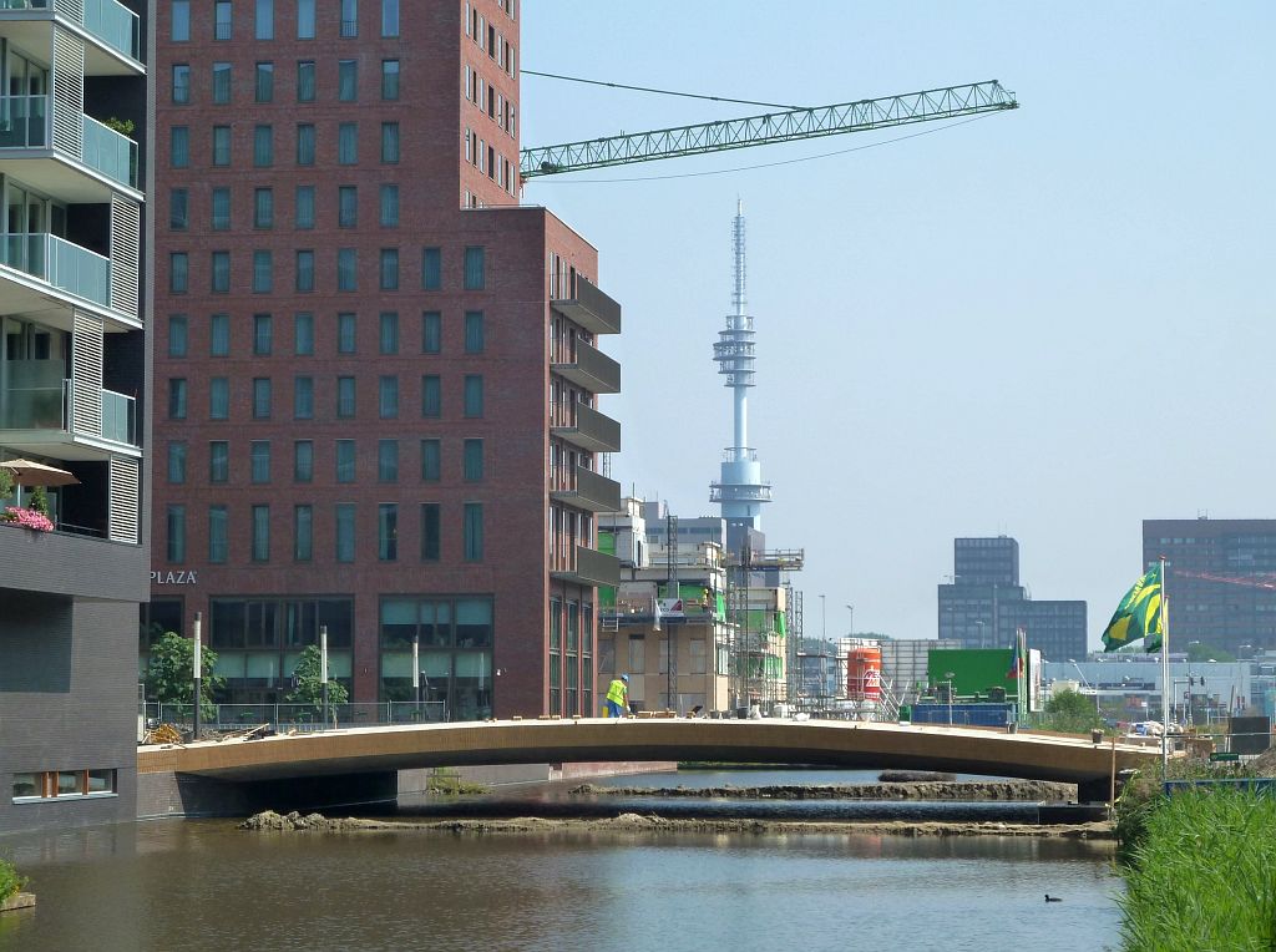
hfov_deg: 18.9
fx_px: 3826
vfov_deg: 14.2
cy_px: 476
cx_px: 638
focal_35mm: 104
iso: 125
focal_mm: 17
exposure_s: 1/400
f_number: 4.3
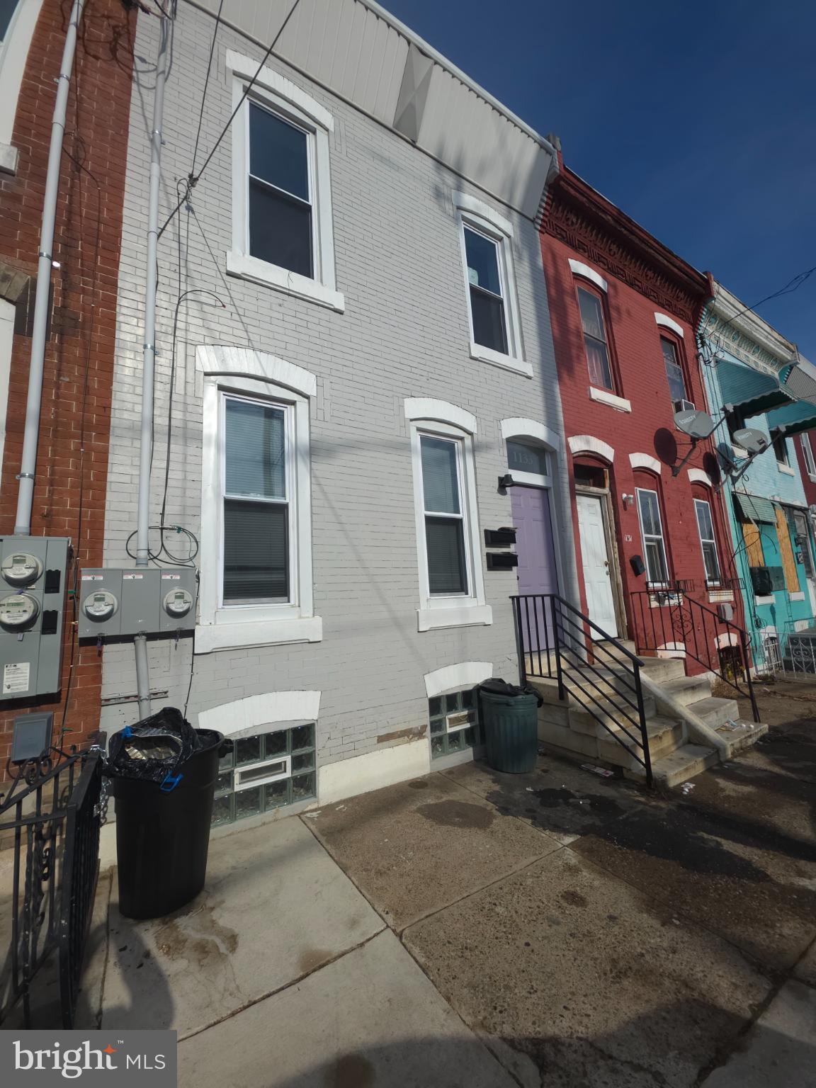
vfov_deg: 106.2
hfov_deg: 89.9
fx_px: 409
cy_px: 544
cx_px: 408
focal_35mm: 13
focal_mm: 2.2
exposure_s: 1/1376
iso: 20
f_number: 1.9
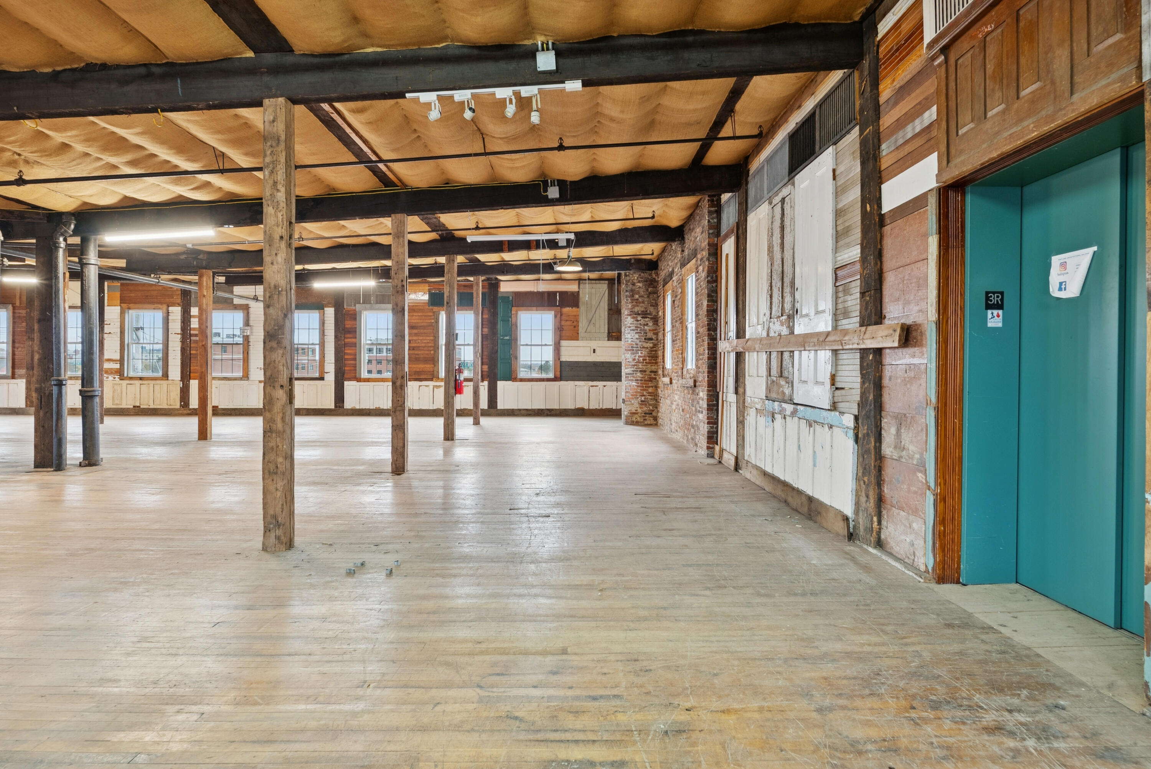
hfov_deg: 84.0
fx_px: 640
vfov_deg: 62.0
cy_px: 384
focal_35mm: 20
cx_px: 576
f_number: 7.1
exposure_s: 1/10
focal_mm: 20
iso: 320
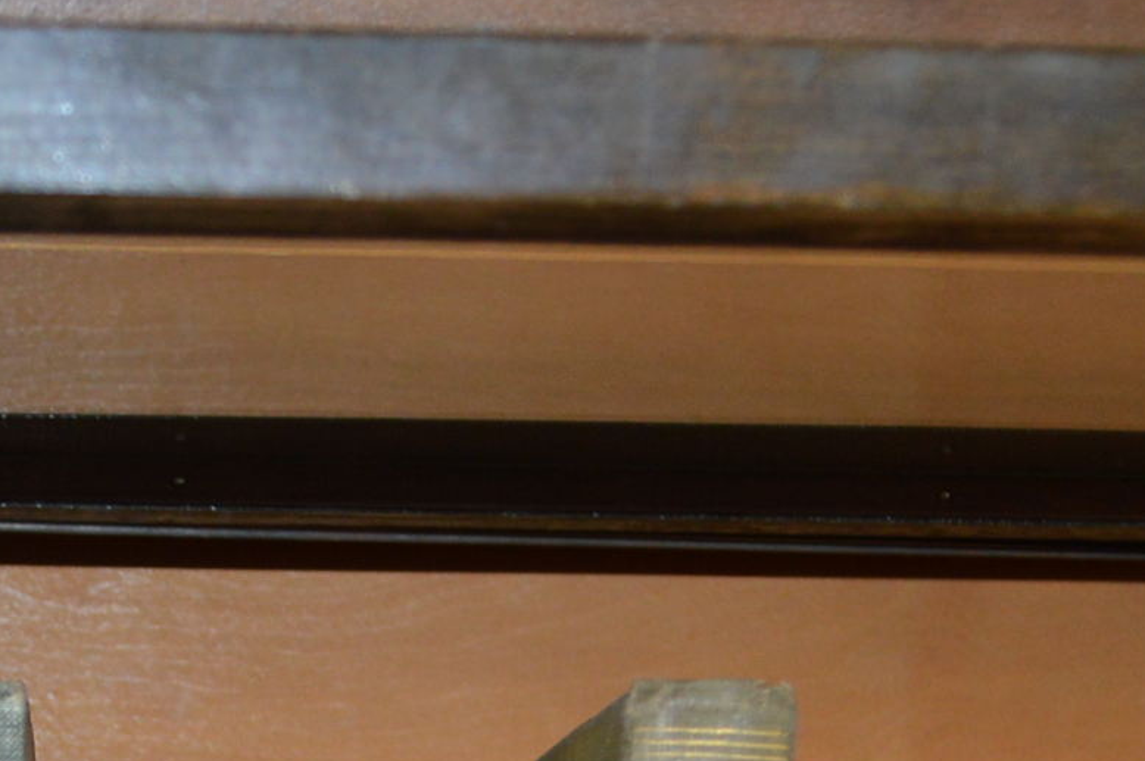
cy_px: 1429
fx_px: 3686
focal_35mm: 116
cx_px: 35
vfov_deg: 10.9
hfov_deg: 17.3
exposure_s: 1/60
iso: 400
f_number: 3.8
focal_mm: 20
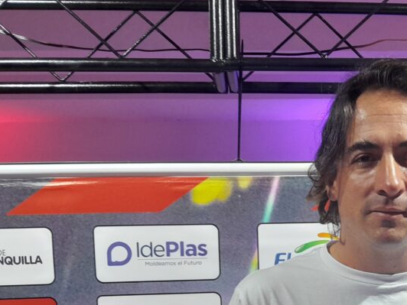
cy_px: 281
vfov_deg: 27.9
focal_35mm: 50
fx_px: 588
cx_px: 328
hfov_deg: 36.8
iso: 125
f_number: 1.8
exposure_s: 1/60
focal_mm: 3.98
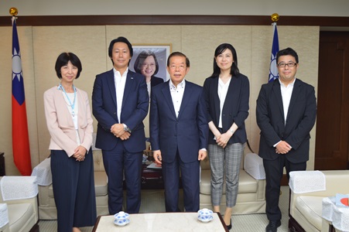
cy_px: 116
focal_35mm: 36
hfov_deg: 53.2
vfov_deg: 36.8
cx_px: 174
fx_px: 349
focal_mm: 24
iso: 400
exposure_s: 1/30
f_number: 4
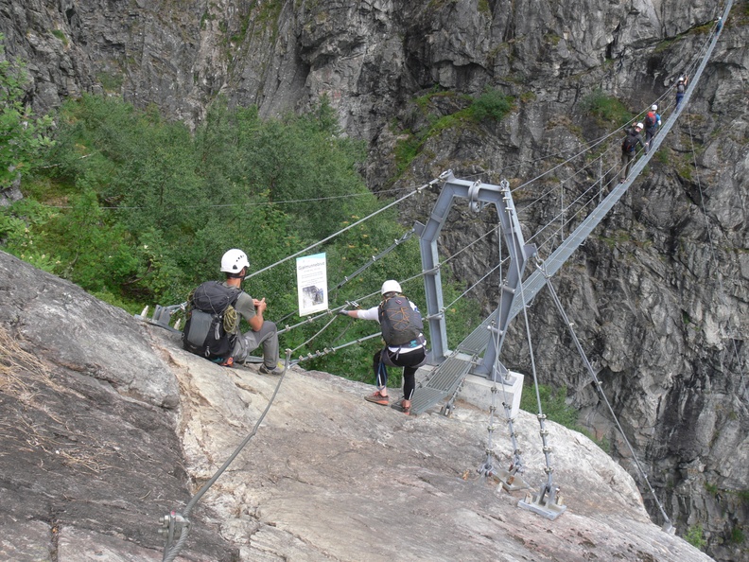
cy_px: 281
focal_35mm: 35
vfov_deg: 40.7
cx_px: 374
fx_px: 757
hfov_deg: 52.6
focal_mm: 7.4
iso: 80
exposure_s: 1/80
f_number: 4
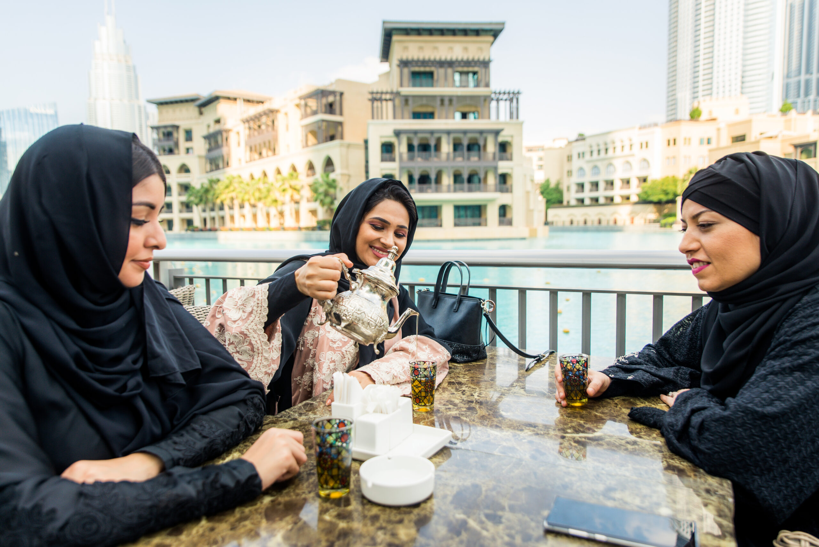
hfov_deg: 73.7
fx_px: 546
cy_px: 274
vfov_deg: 53.2
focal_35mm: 24
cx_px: 410
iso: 125
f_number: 3.2
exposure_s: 1/500
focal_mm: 24
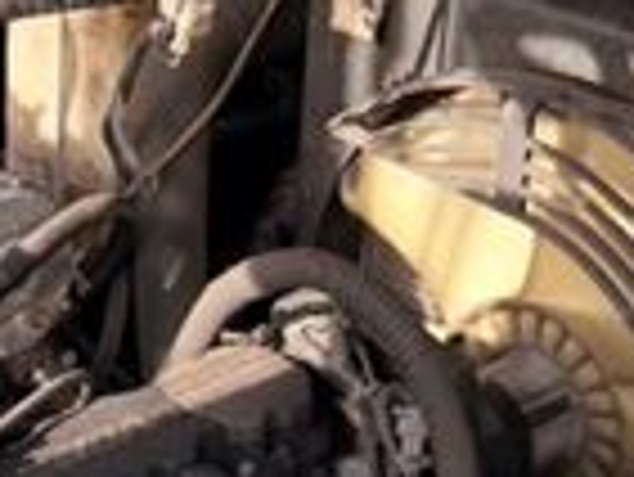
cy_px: 504
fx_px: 1870
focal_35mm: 102
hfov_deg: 19.0
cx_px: 108
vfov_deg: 14.2
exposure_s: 1/539
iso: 100
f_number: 1.78
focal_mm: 6.76
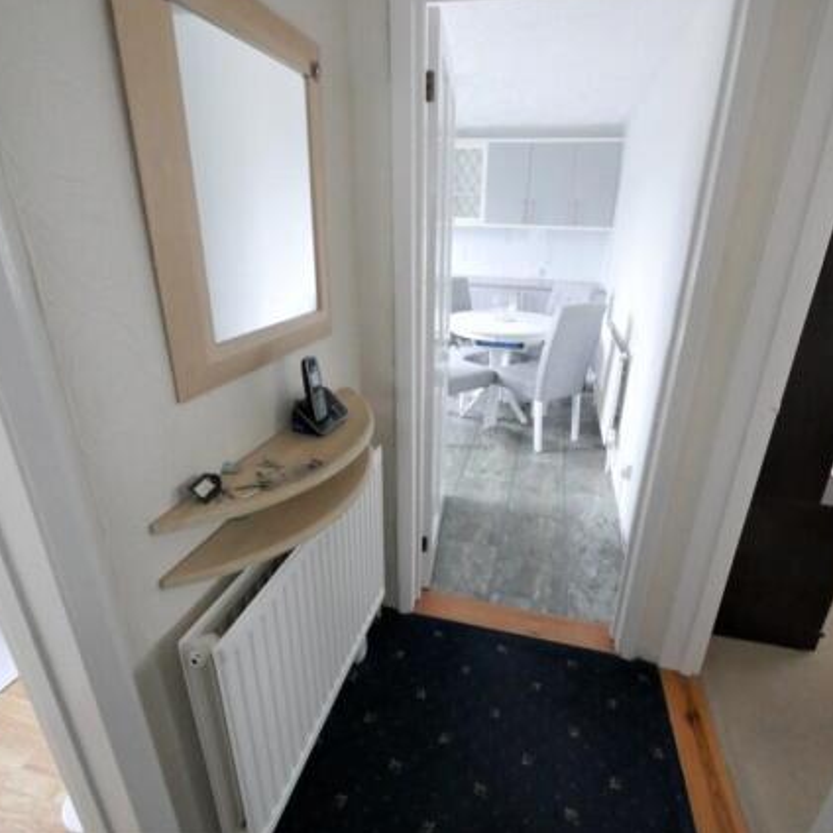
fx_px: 463
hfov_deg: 83.8
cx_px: 448
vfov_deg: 84.0
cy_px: 408
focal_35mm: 17
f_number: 4
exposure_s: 1/20
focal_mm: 7
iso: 3200
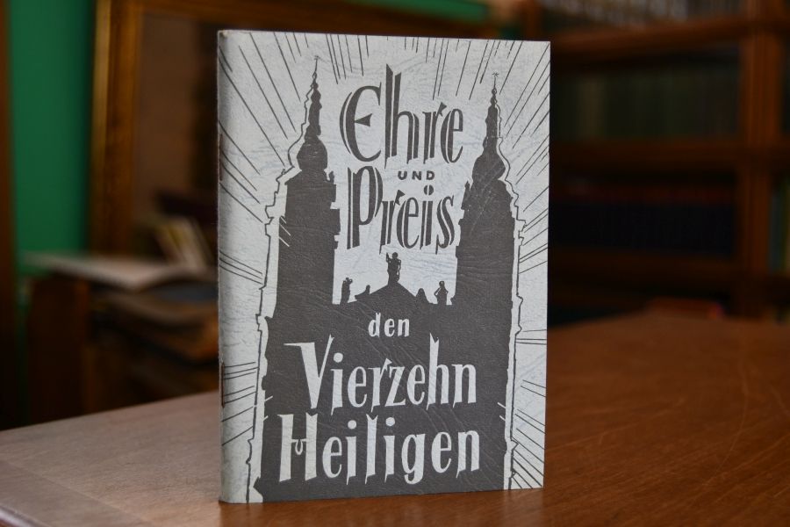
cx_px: 395
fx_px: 1009
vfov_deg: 29.2
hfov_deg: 42.7
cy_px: 264
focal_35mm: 46
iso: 800
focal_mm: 31
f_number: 4.2
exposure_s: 1/160
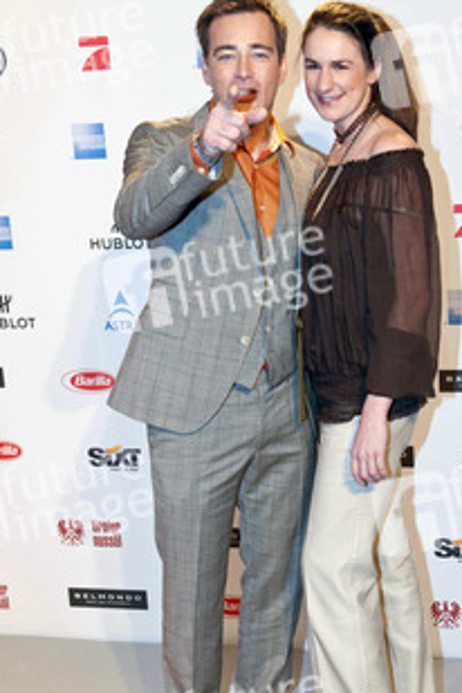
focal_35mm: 57
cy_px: 392
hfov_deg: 23.7
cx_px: 284
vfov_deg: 35.0
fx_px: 1097
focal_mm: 44
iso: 1600
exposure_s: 1/250
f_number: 4.5
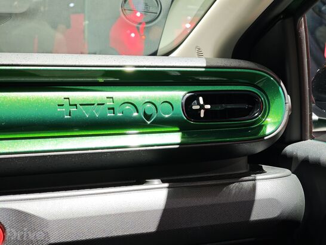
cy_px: 122
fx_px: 660
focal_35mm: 70
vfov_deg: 21.0
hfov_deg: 27.8
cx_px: 163
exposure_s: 1/100
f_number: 1.8
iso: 320
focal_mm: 11.5
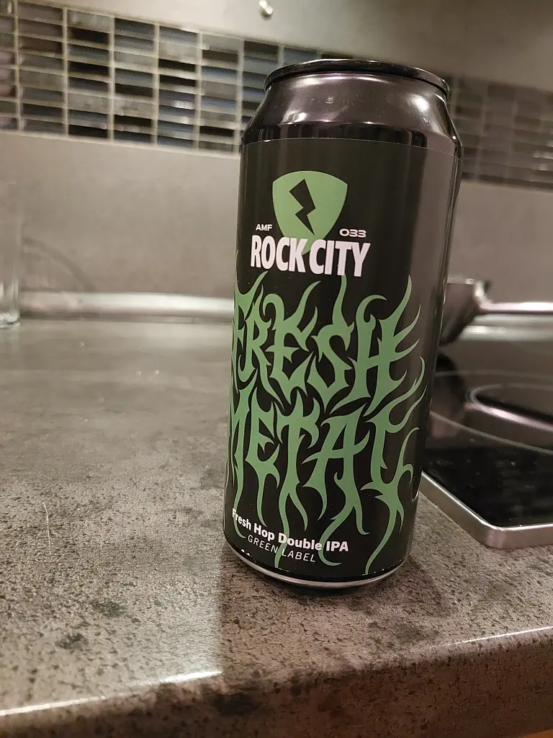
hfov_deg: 56.8
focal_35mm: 24
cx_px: 276
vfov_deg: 71.6
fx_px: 511
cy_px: 369
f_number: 1.8
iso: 1000
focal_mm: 5.23
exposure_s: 1/25
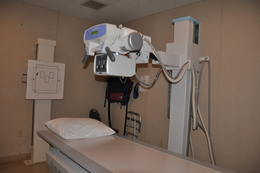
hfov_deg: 67.4
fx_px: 195
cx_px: 130
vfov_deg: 47.8
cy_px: 86
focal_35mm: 27
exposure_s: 1/60
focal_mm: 18
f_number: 3.5
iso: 800
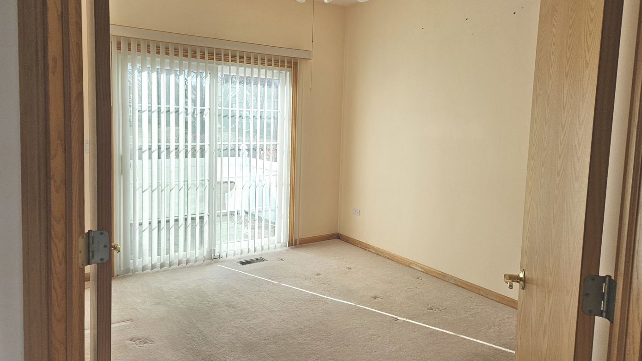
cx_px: 313
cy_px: 153
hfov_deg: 71.9
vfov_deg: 44.3
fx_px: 443
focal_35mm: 26
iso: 64
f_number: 1.8
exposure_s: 1/719
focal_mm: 5.4
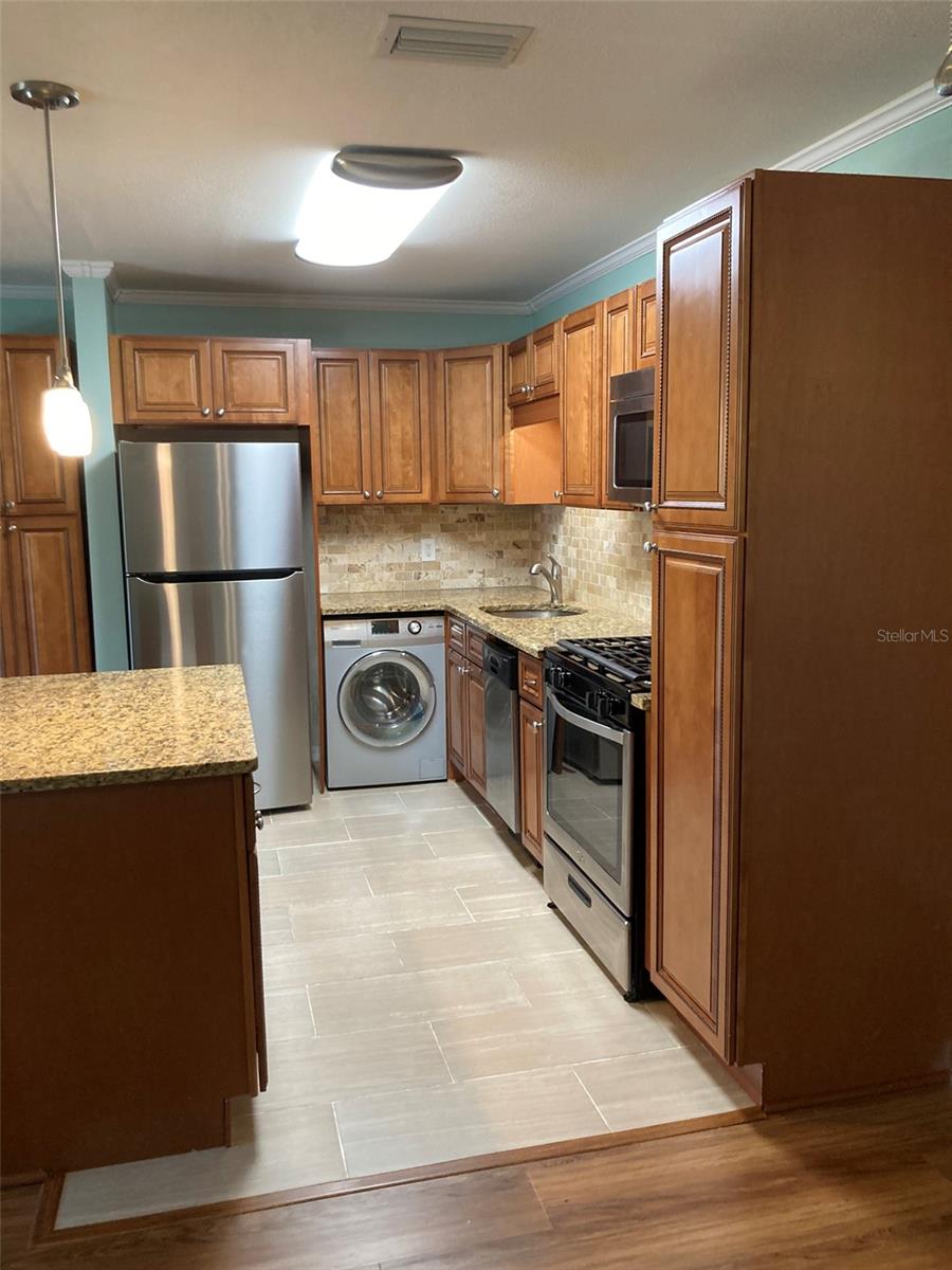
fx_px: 1027
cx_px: 476
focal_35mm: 28
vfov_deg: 63.4
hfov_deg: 49.7
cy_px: 635
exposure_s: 1/60
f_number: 1.8
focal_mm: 3.99
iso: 125
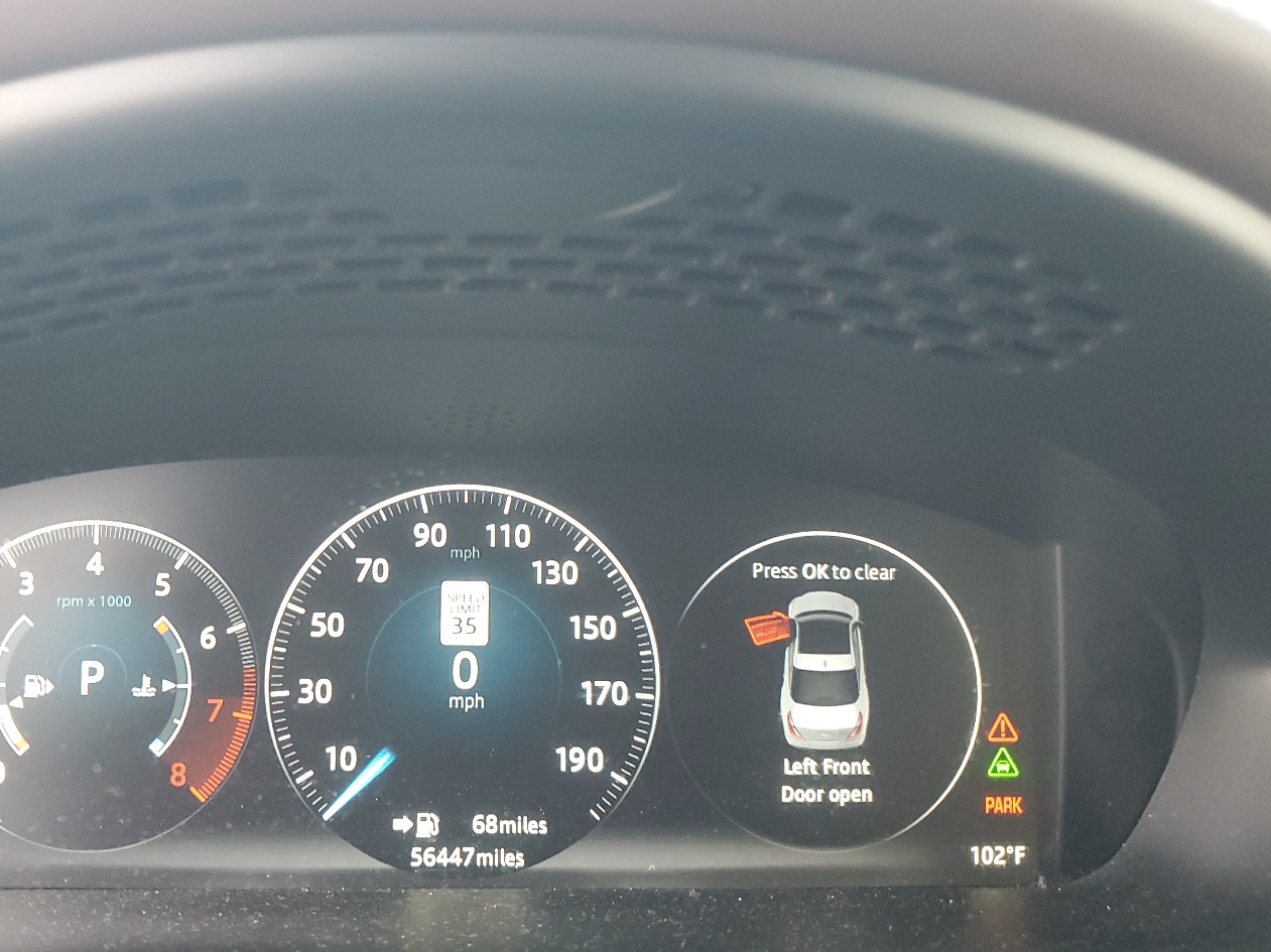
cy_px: 540
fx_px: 1211
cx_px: 488
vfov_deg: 42.8
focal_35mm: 33
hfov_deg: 54.8
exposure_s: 1/50
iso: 241
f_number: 1.5
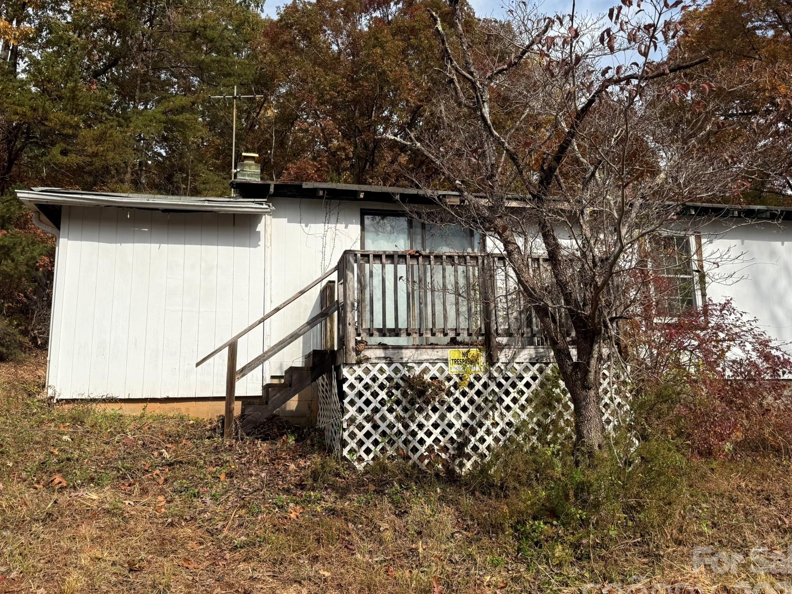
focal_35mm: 29
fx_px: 663
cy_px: 275
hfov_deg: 61.6
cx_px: 368
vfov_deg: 48.2
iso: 80
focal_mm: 6.76
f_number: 1.78
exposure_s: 1/3953
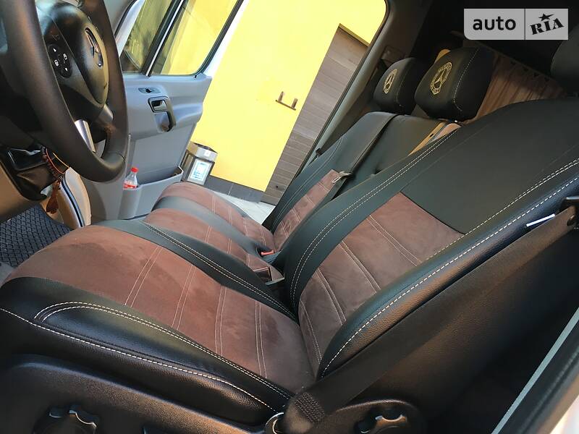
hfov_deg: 61.7
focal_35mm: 29
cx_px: 290
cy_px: 217
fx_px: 485
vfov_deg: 48.2
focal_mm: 4.2
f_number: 2.2
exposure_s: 1/33
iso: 25
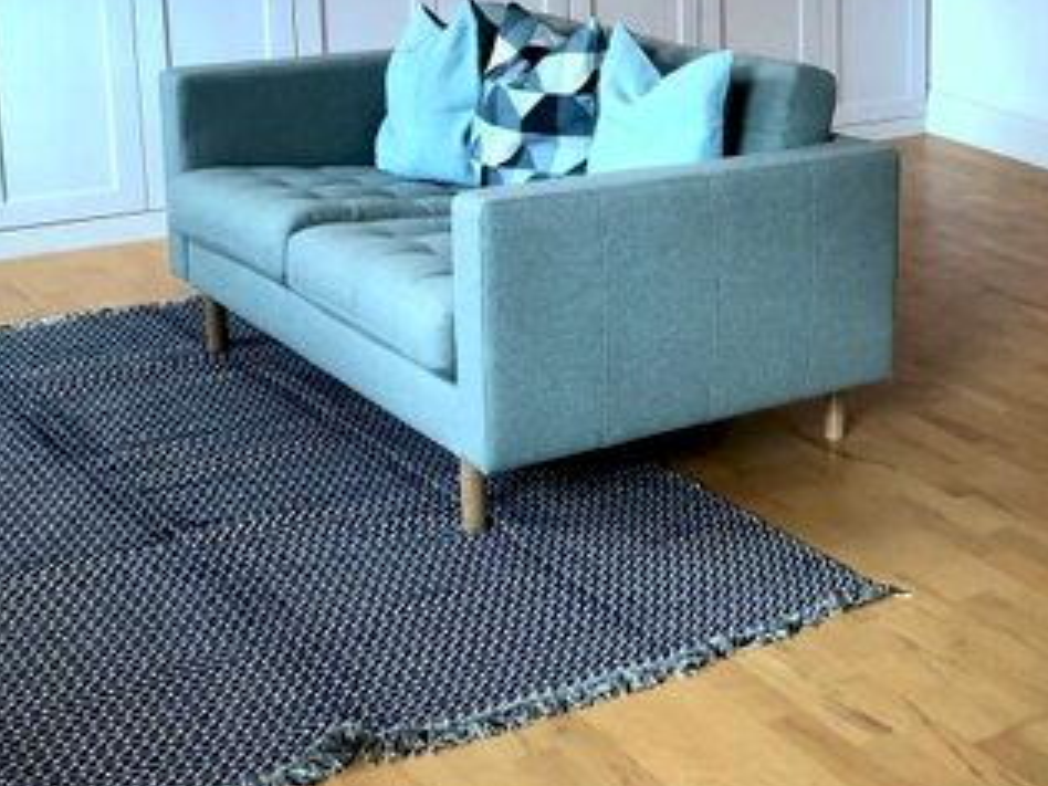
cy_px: 194
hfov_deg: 28.8
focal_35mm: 62
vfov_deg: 23.4
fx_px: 1877
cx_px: 1098
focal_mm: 3.99
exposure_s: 1/33
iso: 25
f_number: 1.8
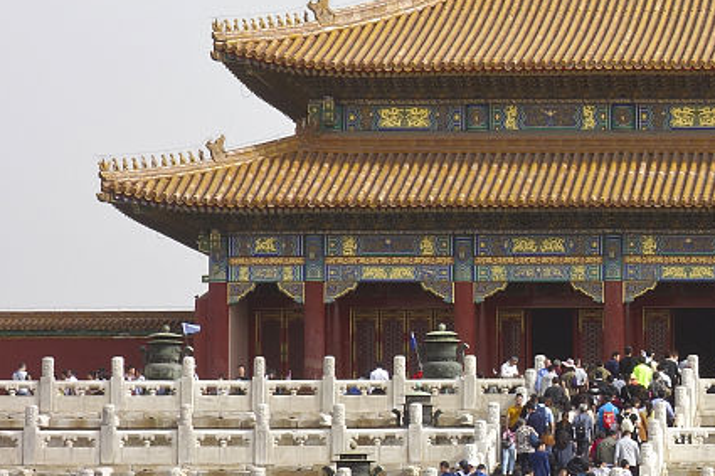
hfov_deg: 11.2
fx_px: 3534
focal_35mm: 178
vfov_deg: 7.7
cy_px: 395
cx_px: 979
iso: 125
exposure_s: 1/160
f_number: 8
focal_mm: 23.55
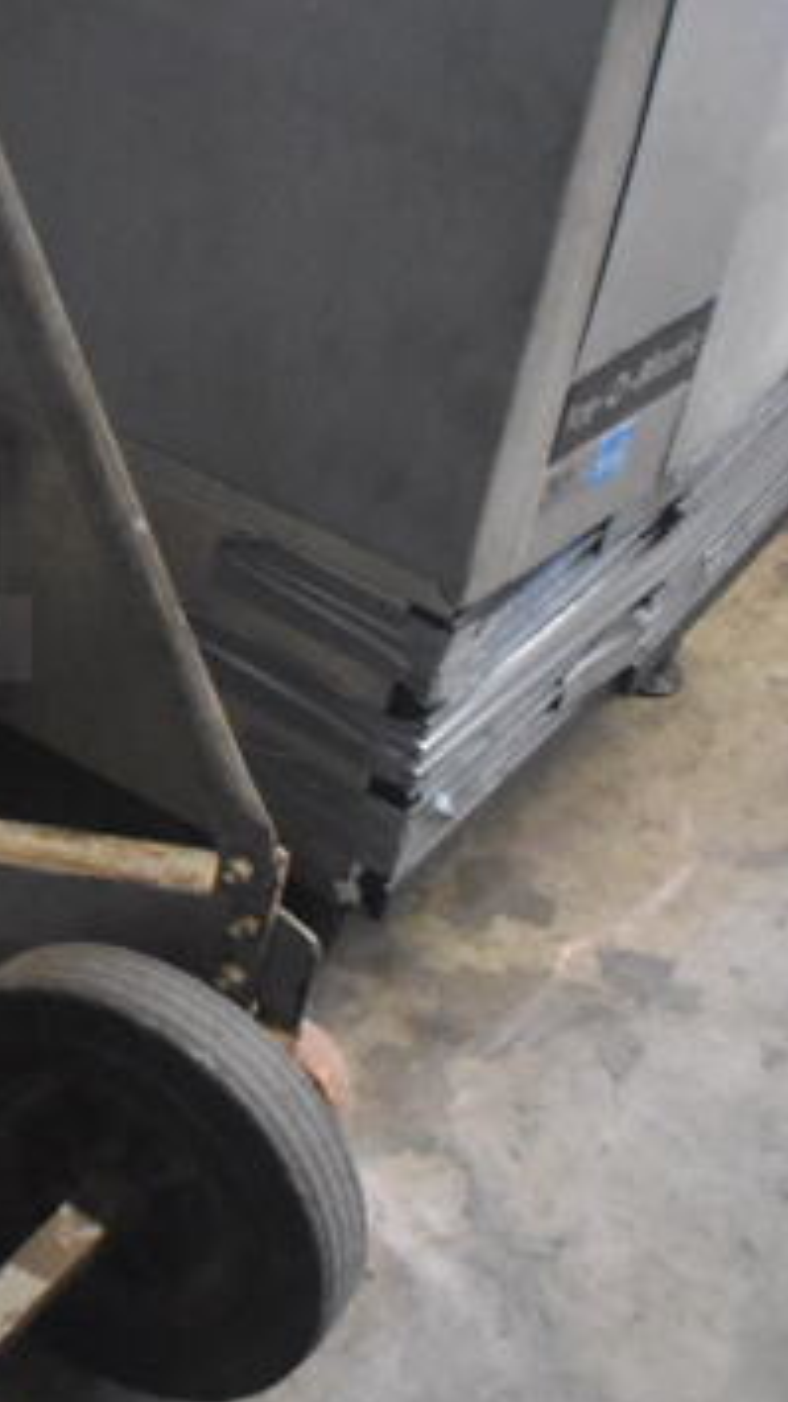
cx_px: -408
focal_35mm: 73
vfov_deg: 28.8
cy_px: 473
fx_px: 2713
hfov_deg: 15.2
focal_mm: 18
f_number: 3.5
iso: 5600
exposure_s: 1/125
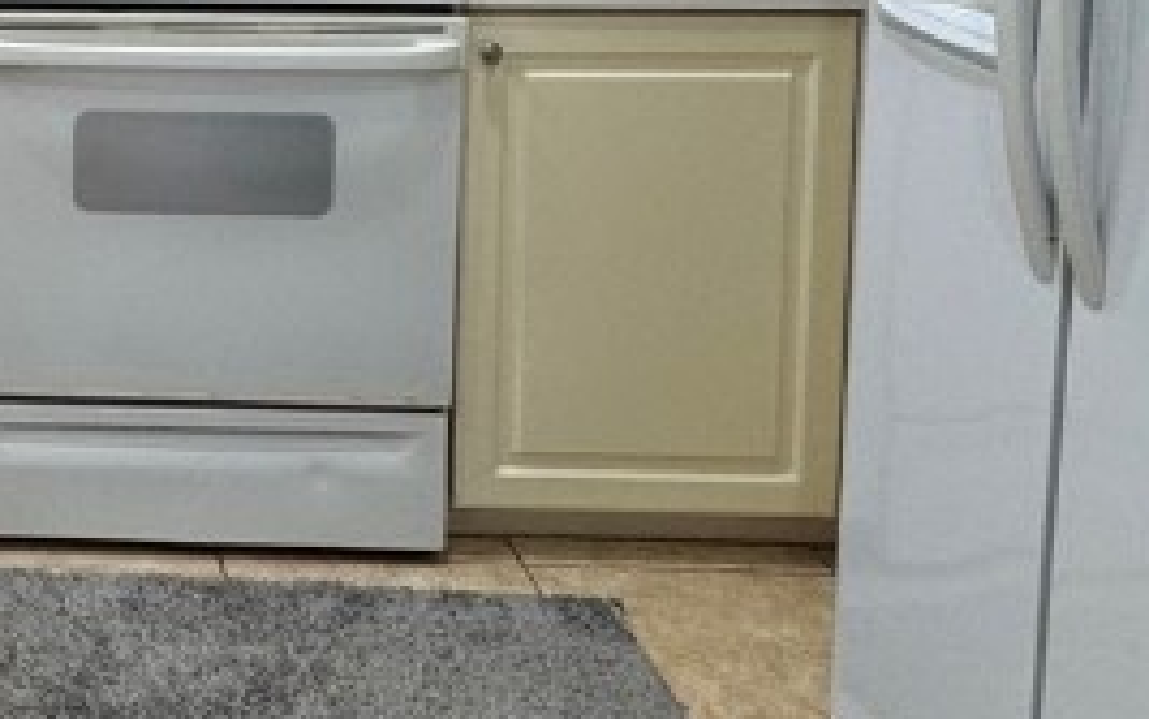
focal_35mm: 57
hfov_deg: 30.4
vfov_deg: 20.9
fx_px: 1785
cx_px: -224
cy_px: -194
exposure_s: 1/120
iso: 160
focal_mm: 2.22
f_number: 2.2
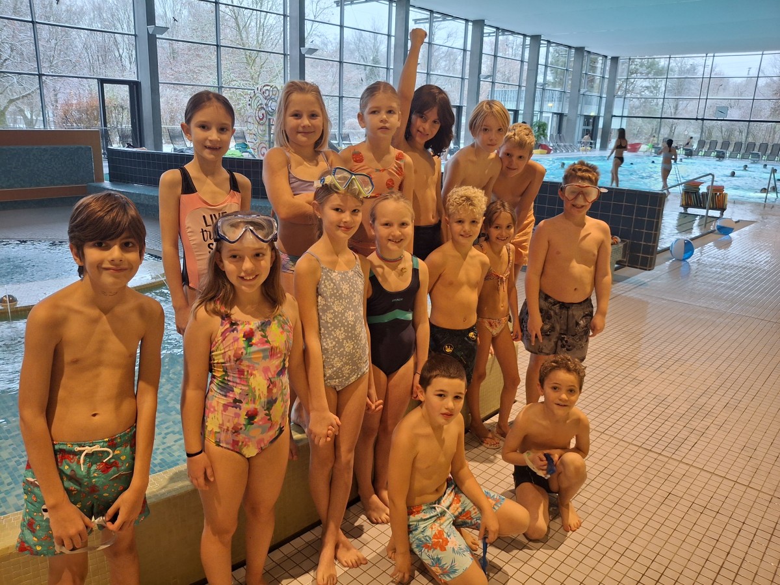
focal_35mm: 25
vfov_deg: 54.9
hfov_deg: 69.4
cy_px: 292
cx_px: 390
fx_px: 563
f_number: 1.8
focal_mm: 4.69
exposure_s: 1/50
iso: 250
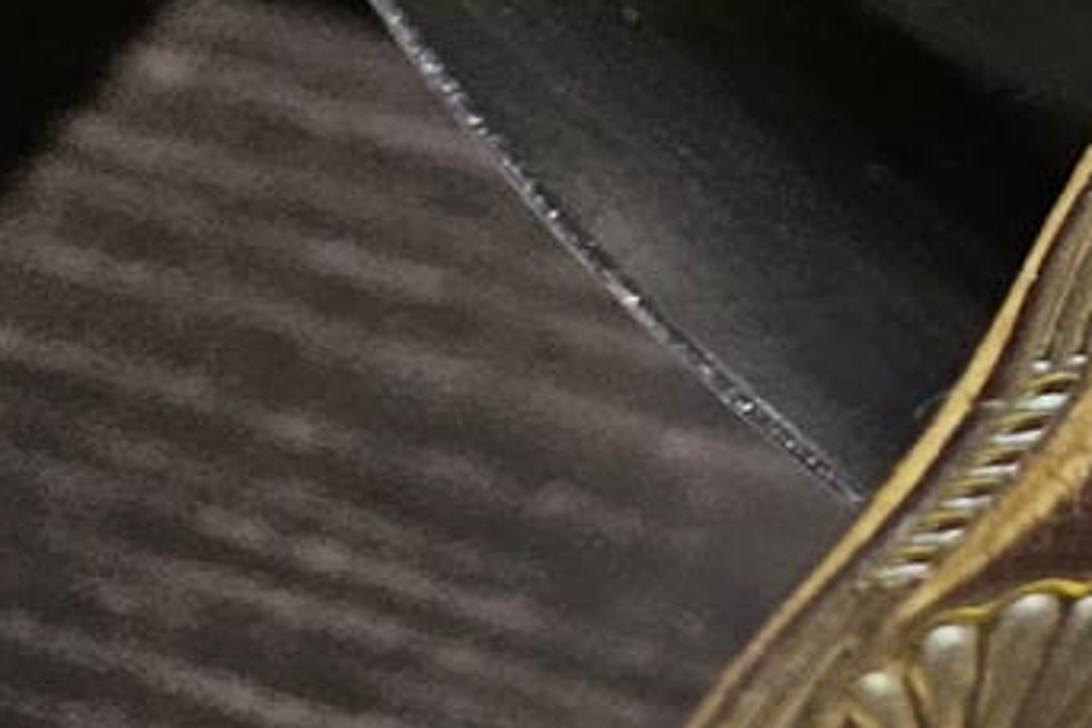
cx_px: 2906
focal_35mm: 140
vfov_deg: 8.1
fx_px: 4246
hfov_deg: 11.3
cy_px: -1574
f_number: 1.8
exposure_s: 1/100
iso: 160
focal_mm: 5.4
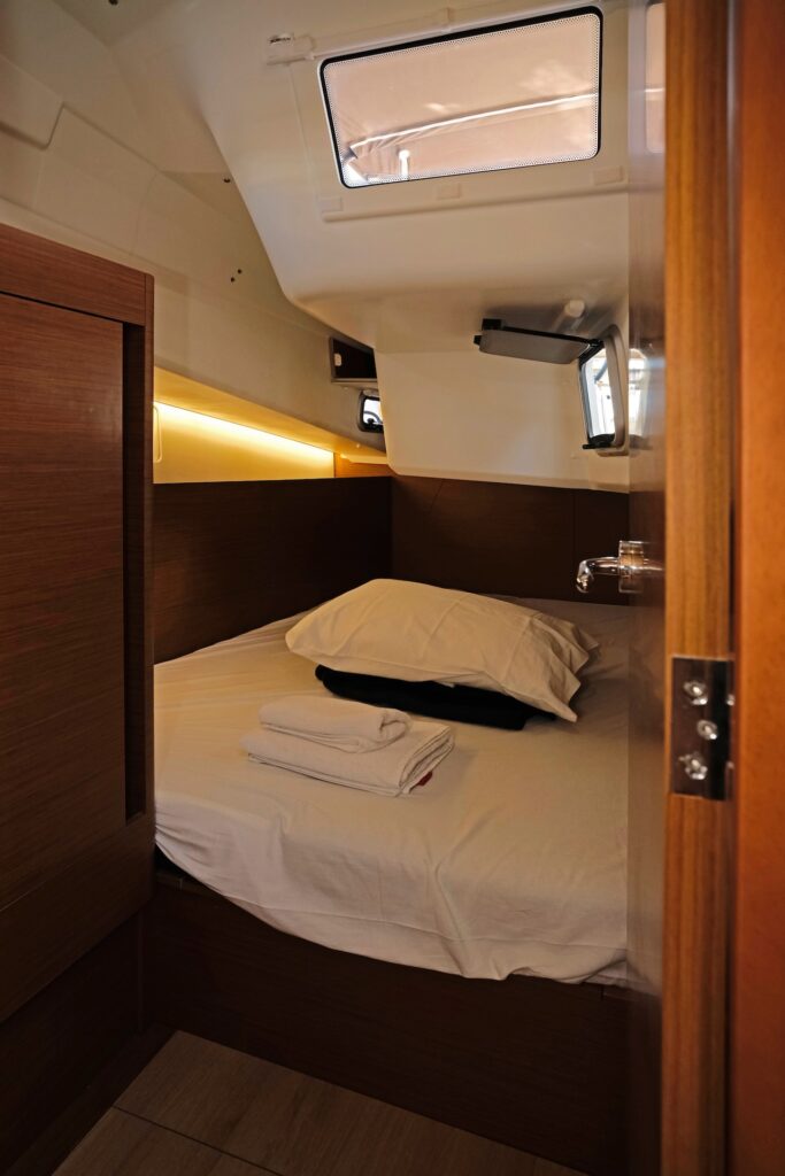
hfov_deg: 61.9
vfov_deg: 84.0
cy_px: 588
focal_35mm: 20
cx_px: 392
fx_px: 654
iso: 1600
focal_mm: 13
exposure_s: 1/50
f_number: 5.6
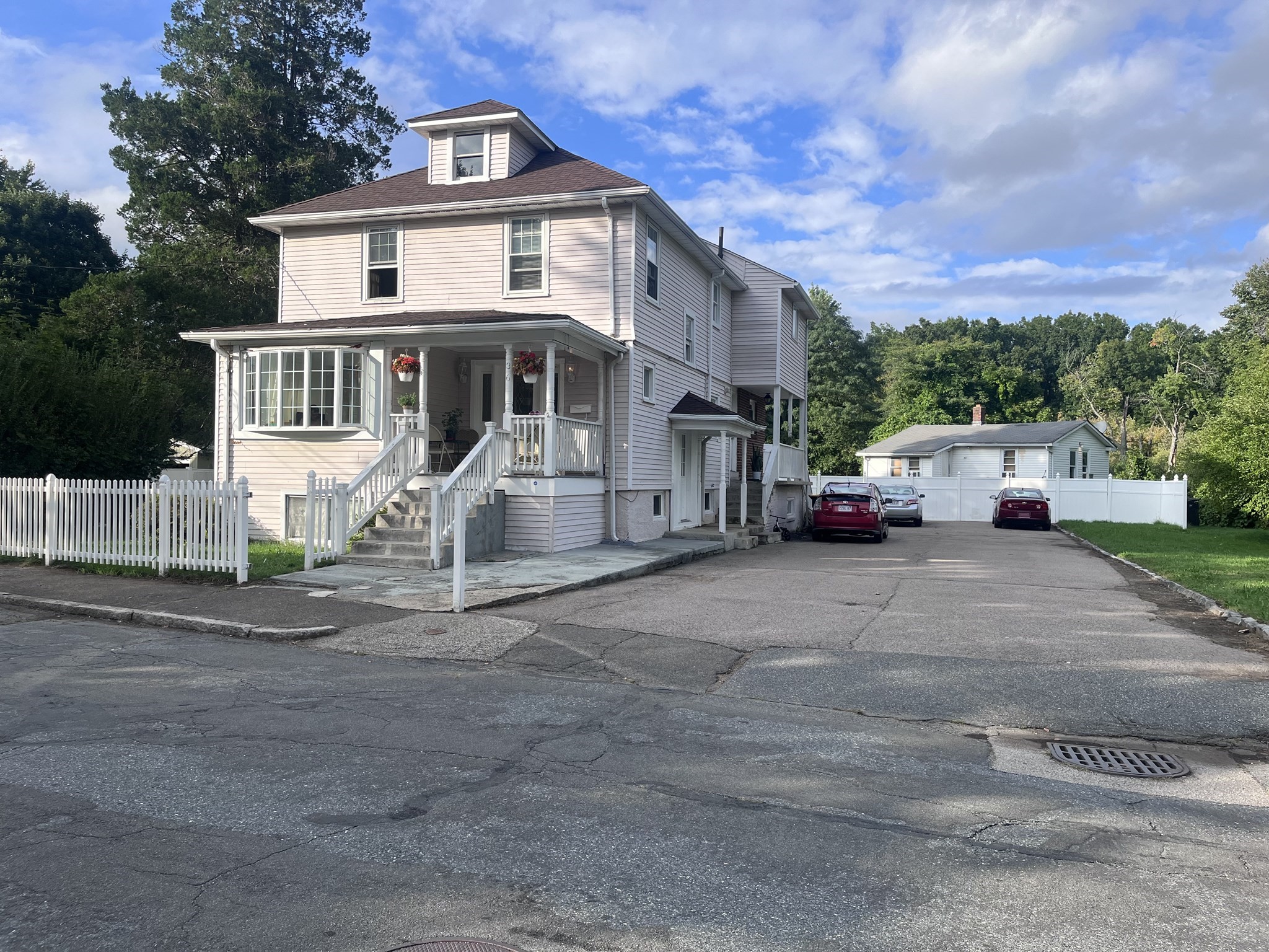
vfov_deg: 53.1
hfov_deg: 67.3
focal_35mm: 26
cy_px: 476
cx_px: 634
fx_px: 953
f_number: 1.6
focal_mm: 5.1
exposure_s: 1/2513
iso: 50
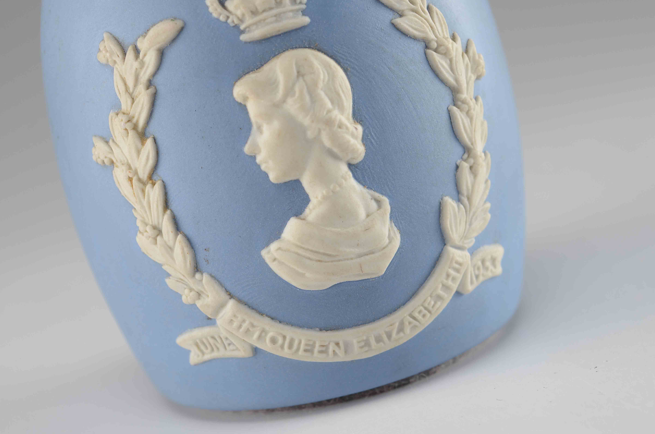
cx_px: 334
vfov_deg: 16.1
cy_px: 218
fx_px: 1534
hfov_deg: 24.1
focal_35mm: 85
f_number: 13
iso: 100
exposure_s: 1/80
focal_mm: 55
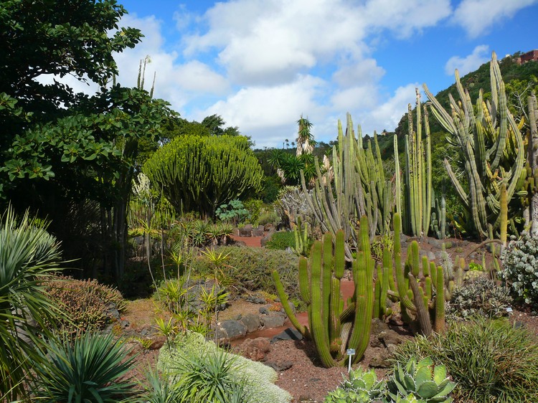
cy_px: 202
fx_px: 544
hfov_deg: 52.6
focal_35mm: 35
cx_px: 269
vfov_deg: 40.7
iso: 100
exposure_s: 1/200
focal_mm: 7.4
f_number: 4.5
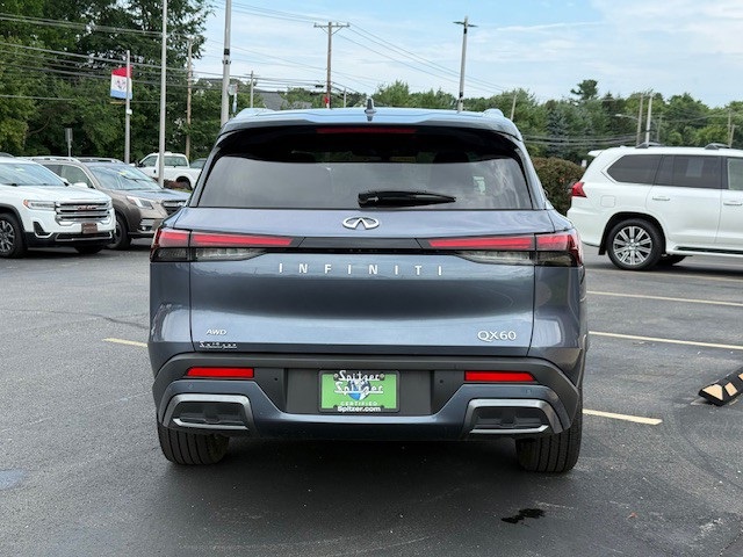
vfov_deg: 30.3
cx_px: 372
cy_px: 278
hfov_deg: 39.7
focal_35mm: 48
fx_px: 1030
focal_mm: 6.76
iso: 64
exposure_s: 1/1575
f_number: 1.78
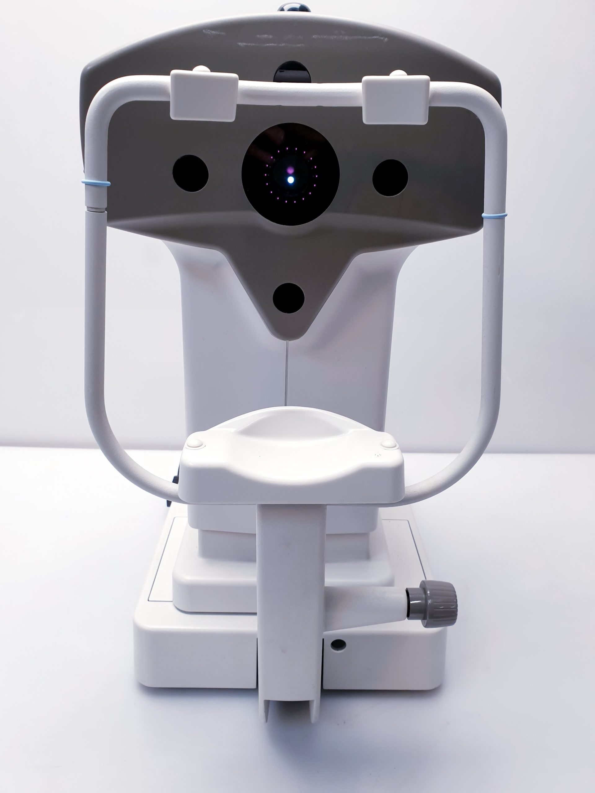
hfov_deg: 53.1
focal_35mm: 26
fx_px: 596
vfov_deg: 67.3
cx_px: 298
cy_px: 396
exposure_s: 1/50
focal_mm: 4.3
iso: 80
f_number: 2.4
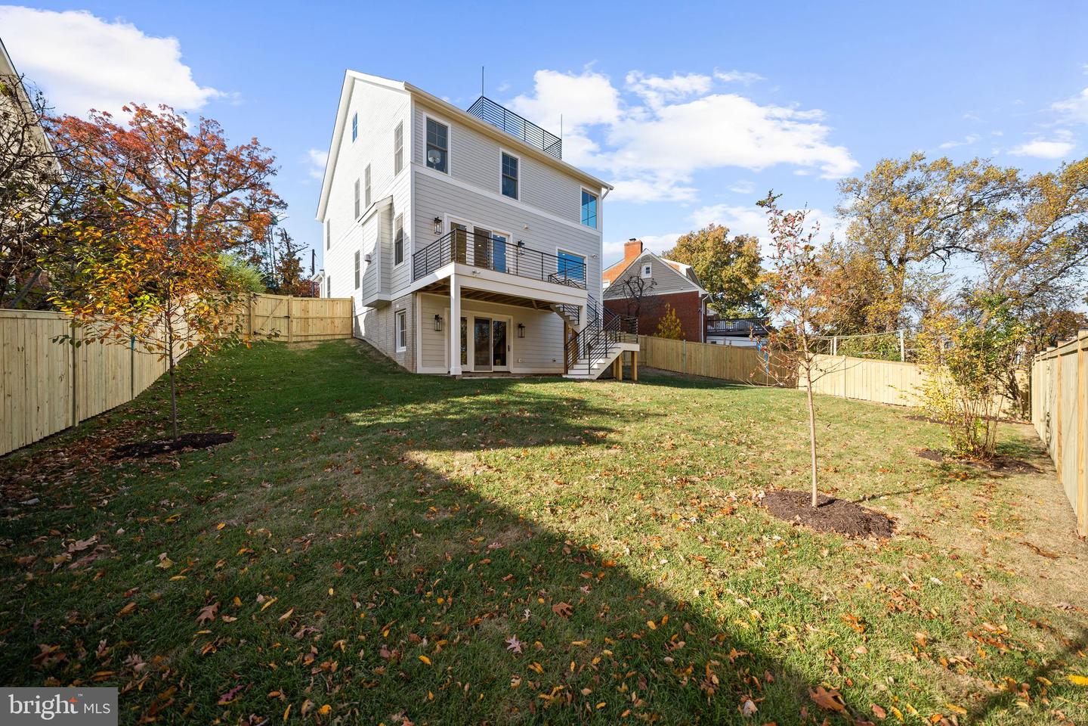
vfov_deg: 90.0
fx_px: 363
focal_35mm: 12
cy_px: 363
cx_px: 544
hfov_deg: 112.6
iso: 200
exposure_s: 1/2500
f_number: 2.8
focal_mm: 12
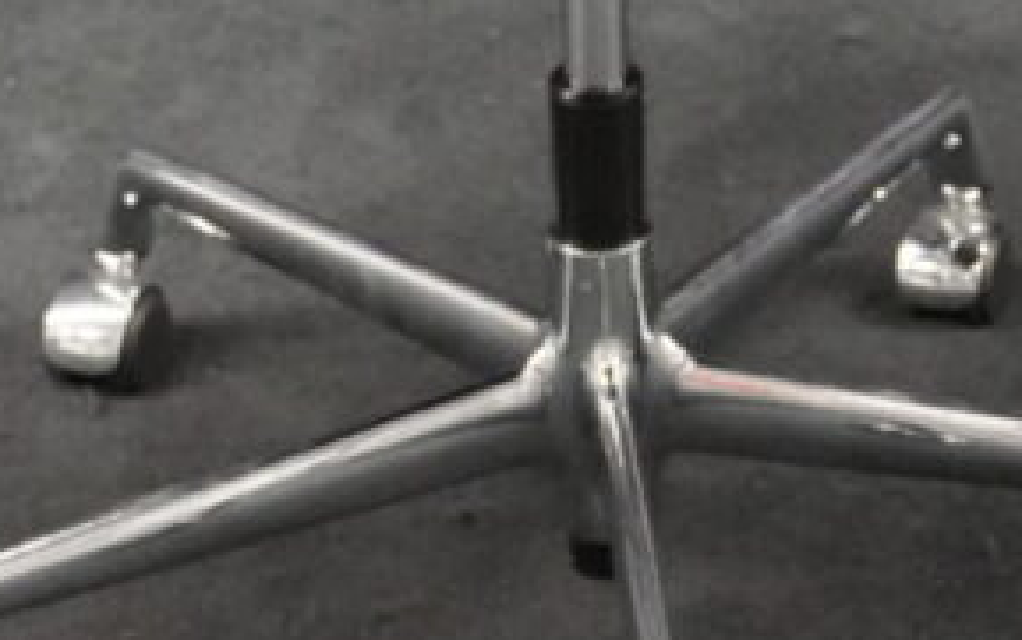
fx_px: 5128
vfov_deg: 7.0
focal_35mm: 184
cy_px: -325
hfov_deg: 11.4
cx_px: 711
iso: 12800
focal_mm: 34
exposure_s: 1/100
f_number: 4
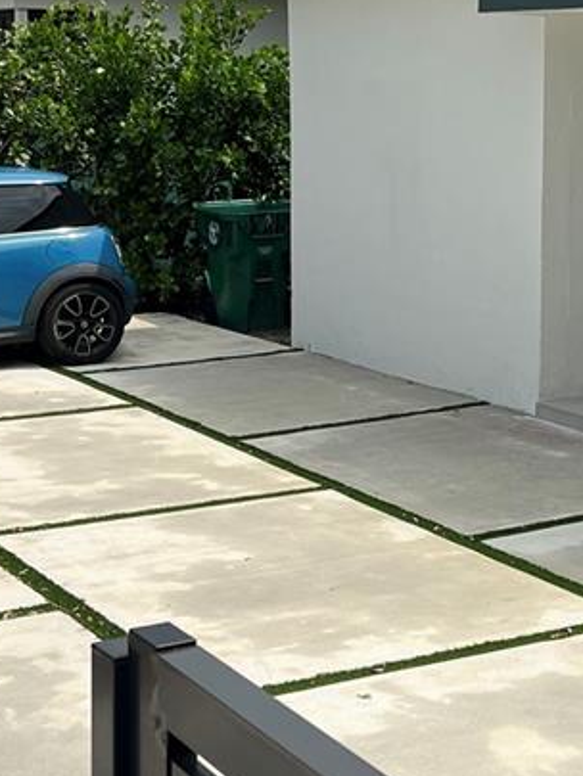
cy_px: 280
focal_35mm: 77
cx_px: 435
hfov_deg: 19.0
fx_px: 1728
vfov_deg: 25.2
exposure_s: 1/7463
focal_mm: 5.7
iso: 50
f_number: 1.5
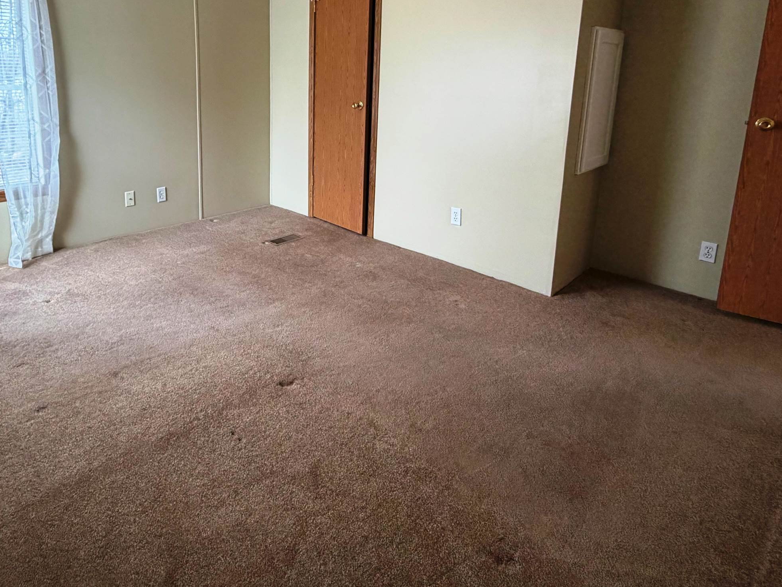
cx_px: 294
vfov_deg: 58.7
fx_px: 497
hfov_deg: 75.1
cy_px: 165
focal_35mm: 22
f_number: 2.2
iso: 250
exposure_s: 1/120
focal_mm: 2.22
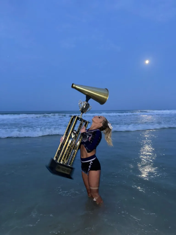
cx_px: 88
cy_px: 118
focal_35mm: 24
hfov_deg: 56.8
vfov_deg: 71.6
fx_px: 163
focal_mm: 6.86
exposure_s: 1/9
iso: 200
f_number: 1.78
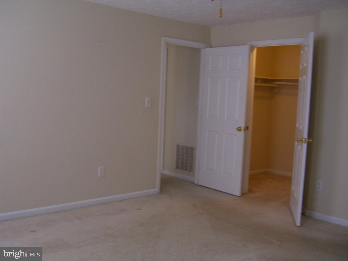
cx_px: 174
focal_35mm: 38
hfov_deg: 49.0
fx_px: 382
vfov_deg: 37.7
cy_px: 130
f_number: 2.8
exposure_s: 1/30
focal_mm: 7.9
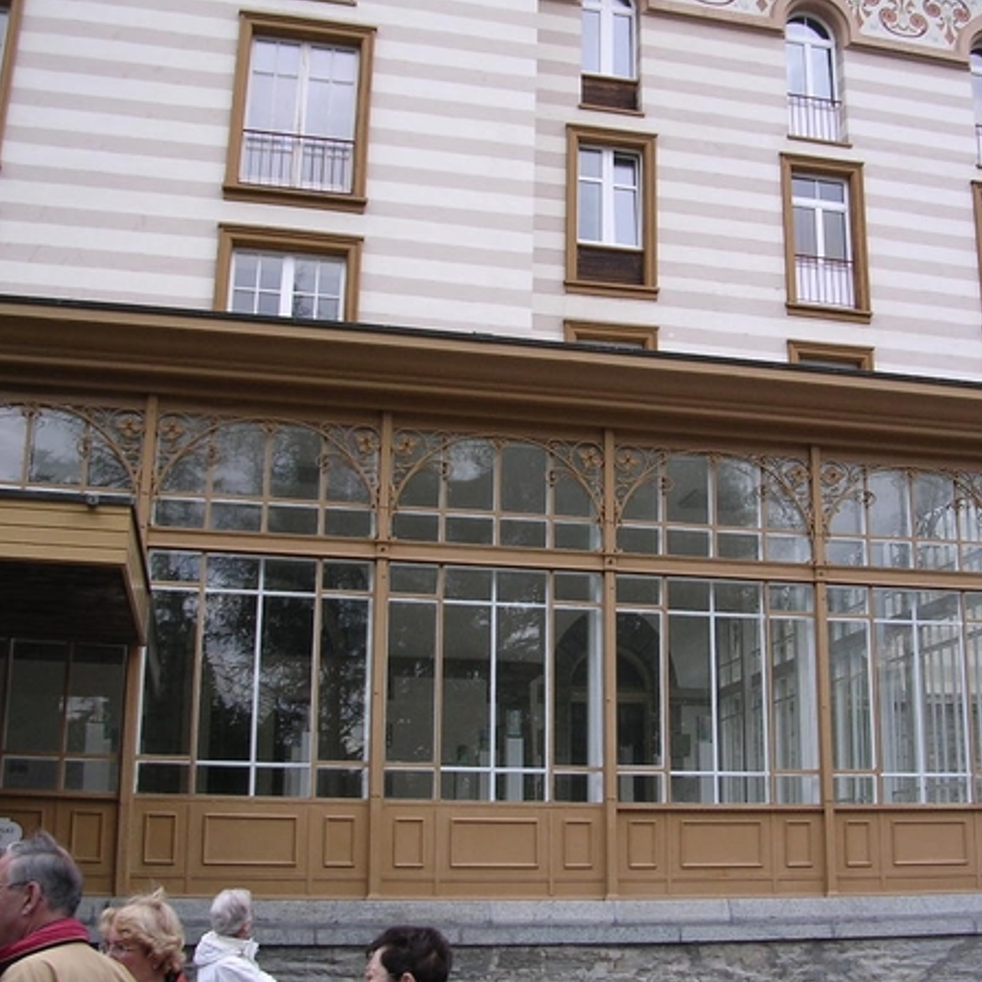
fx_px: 1444
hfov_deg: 37.2
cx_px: 640
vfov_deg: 37.6
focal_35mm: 45
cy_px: 491
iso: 100
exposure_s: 1/286
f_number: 2.8
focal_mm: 5.8
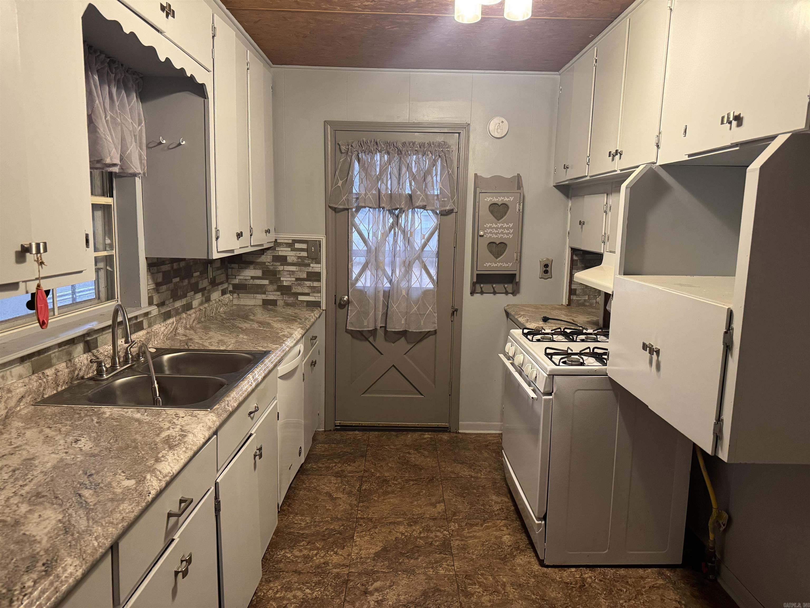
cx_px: 405
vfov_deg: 56.8
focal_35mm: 24
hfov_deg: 71.6
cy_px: 304
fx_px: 562
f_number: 1.78
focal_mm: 6.76
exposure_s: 1/60
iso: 500
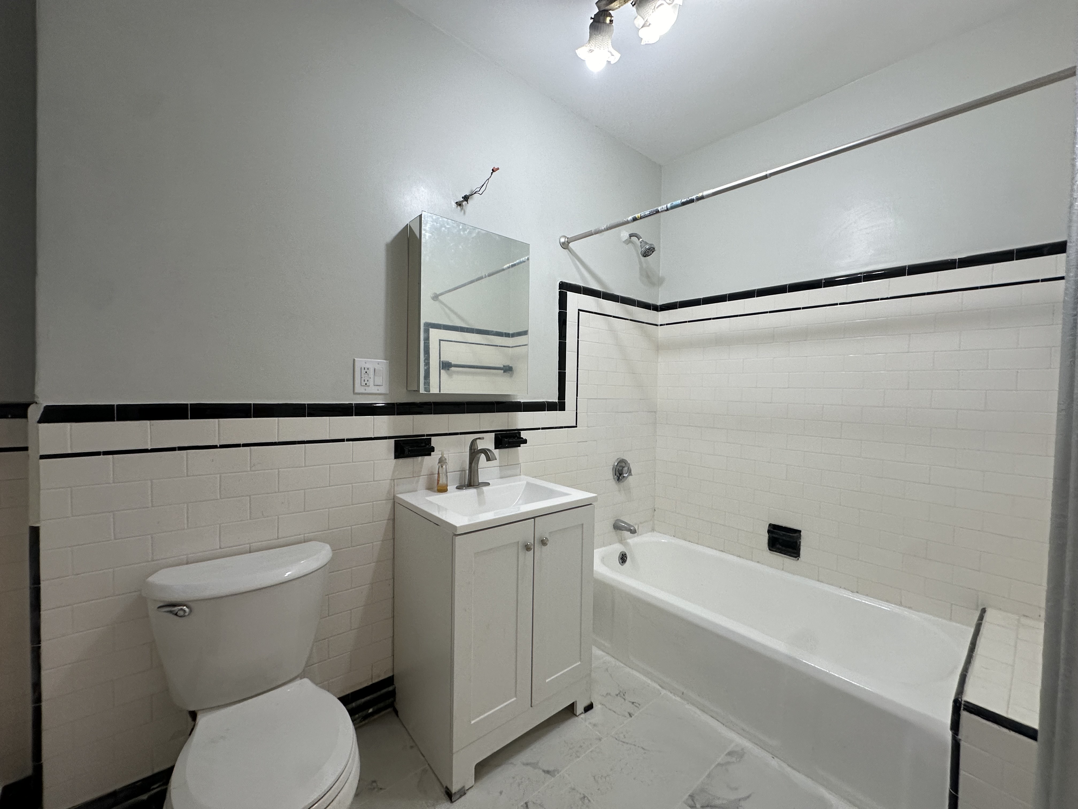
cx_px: 539
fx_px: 436
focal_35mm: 14
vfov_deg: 85.7
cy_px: 404
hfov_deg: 102.1
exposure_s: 1/120
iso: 160
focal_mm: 2.22
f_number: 2.2
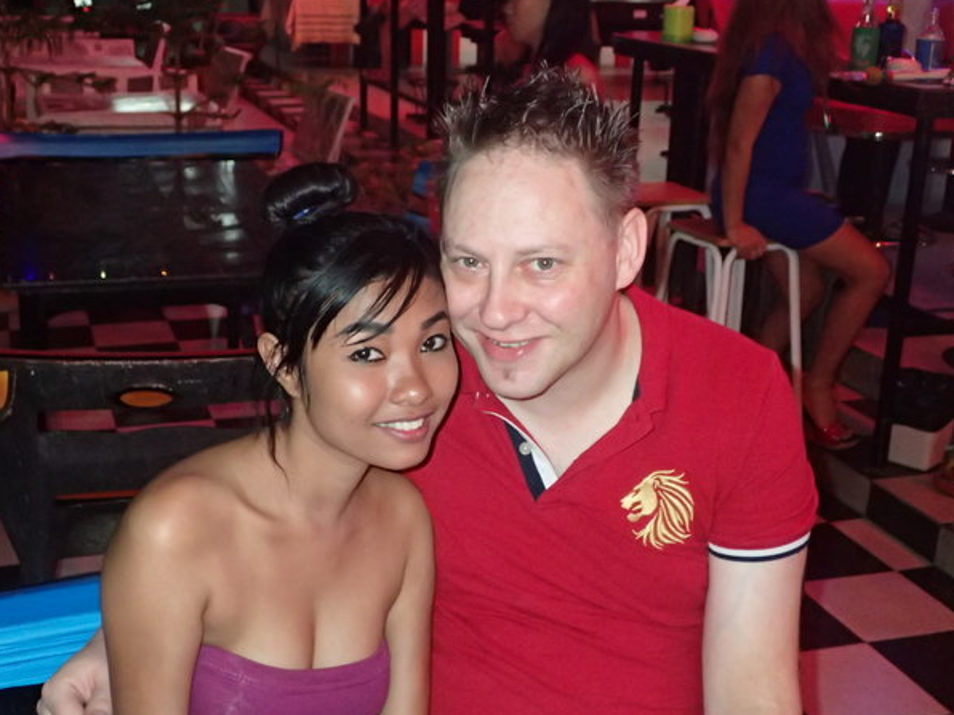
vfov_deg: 30.9
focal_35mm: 47
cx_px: 479
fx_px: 1295
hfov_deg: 40.4
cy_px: 371
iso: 800
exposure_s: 1/30
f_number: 2.6
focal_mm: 6.42
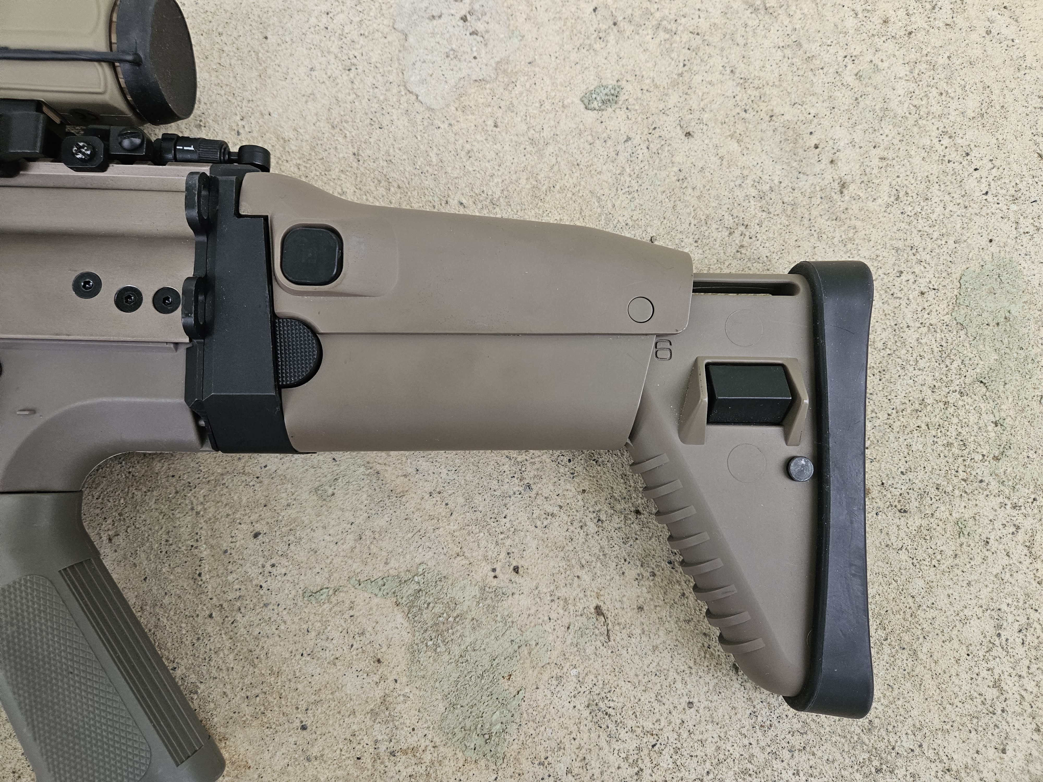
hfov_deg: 73.9
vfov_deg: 58.9
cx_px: 522
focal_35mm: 23
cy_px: 391
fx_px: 693
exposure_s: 1/115
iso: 400
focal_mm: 5.4
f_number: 1.8
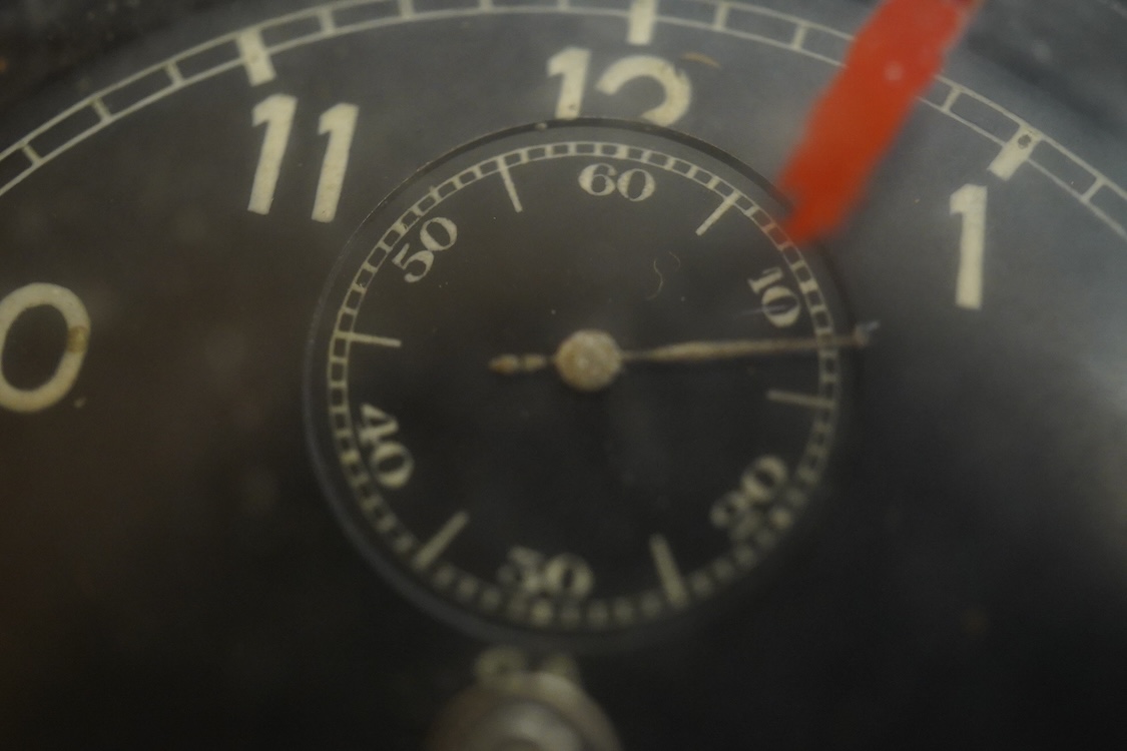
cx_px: 564
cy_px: 376
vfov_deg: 29.9
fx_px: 1409
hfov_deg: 43.6
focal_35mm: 45
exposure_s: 1/200
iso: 2500
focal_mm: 30
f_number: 6.3
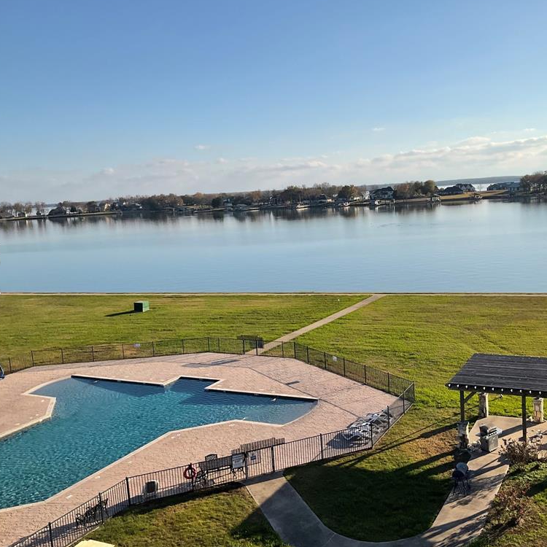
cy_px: 269
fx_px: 626
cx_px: 339
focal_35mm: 35
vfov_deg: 47.2
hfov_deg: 46.8
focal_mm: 3
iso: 25
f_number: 1.8
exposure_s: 1/2667
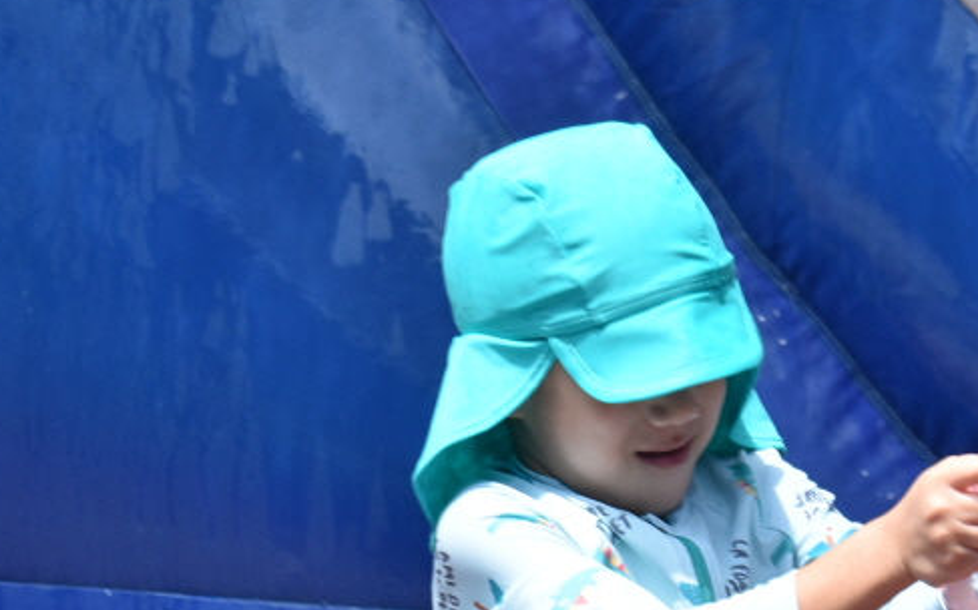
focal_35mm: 245
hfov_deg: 8.5
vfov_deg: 5.3
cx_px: 958
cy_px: 560
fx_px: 6528
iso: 280
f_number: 8
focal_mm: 78
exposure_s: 1/250
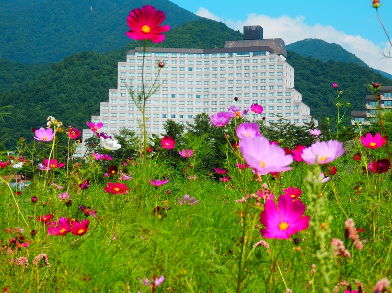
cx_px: 196
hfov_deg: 22.3
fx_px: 996
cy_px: 146
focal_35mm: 88
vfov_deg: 16.8
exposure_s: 1/500
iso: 80
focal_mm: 15.8
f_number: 4.8
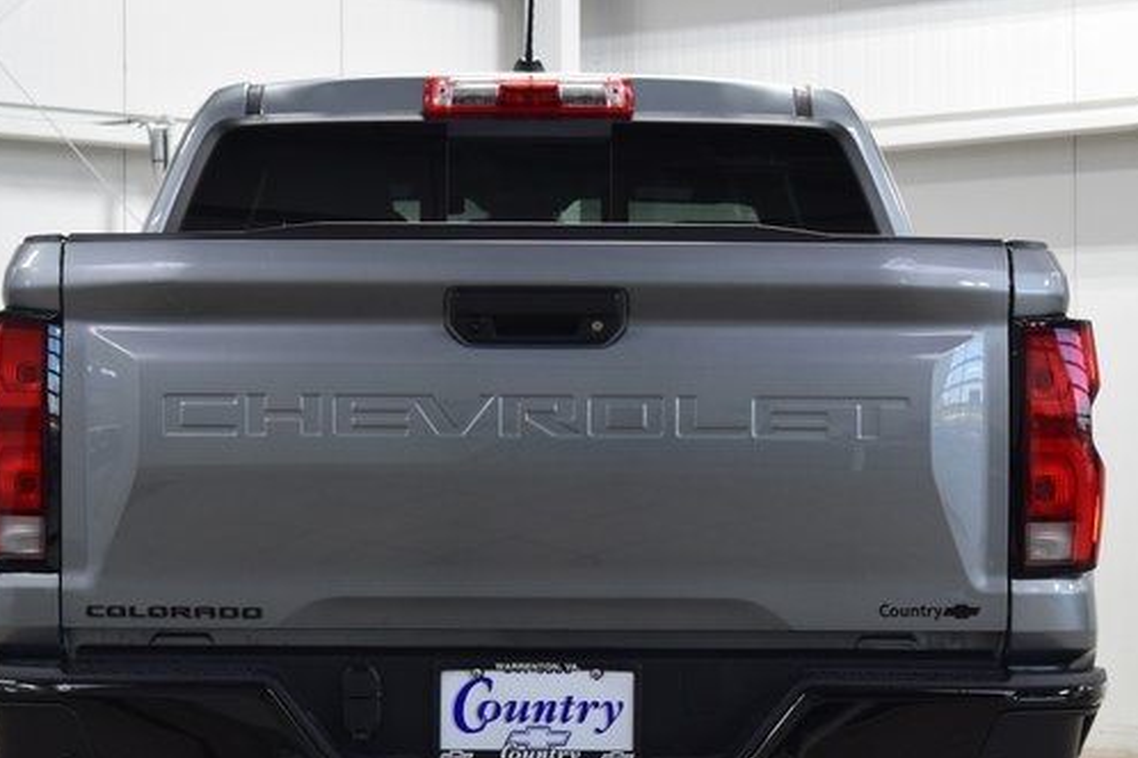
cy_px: 483
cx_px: 532
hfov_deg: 18.4
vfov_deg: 12.3
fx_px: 3509
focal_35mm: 111
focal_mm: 36
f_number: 6.3
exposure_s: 1/15
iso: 500
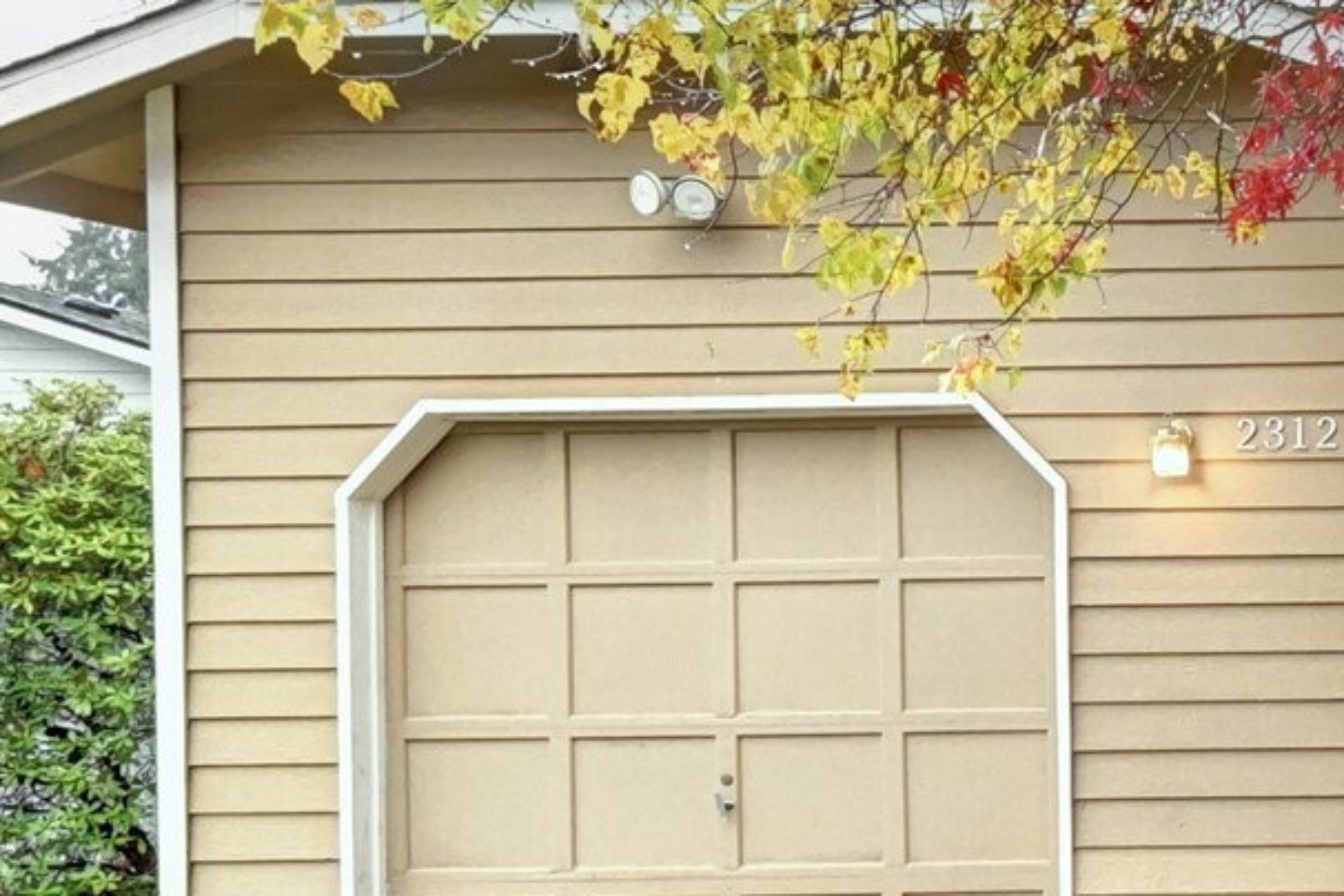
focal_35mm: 42
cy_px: 542
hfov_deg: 36.8
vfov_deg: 31.8
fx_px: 1568
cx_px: 1571
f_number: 11
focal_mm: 10
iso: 3200
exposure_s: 1/13
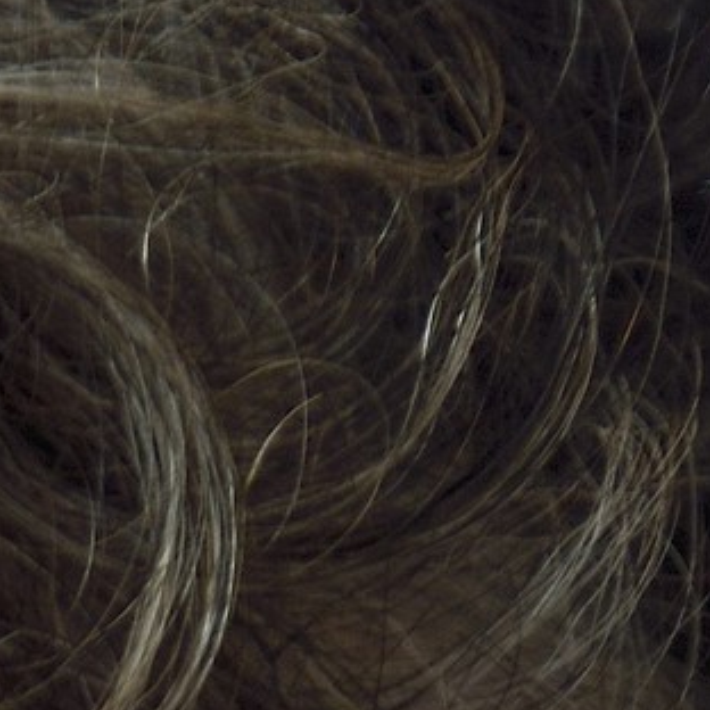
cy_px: 2652
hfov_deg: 3.8
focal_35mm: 458
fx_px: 10628
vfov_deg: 3.7
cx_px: -678
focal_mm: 70
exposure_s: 1/400
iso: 200
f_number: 2.8
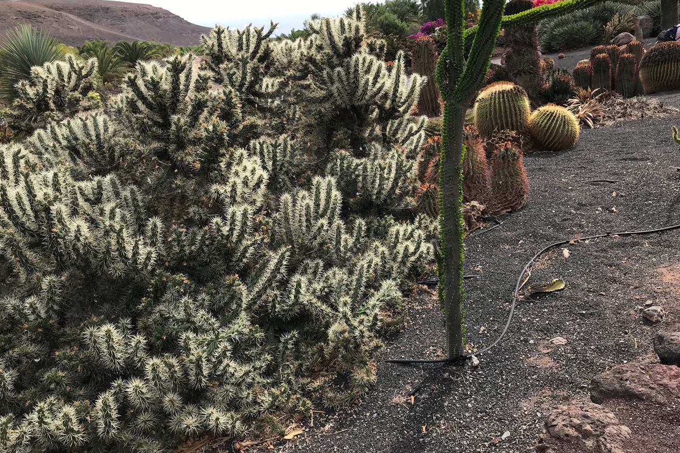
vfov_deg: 43.5
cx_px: 346
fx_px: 566
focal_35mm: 30
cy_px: 201
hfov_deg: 61.9
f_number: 1.8
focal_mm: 3.99
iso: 20
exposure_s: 1/887
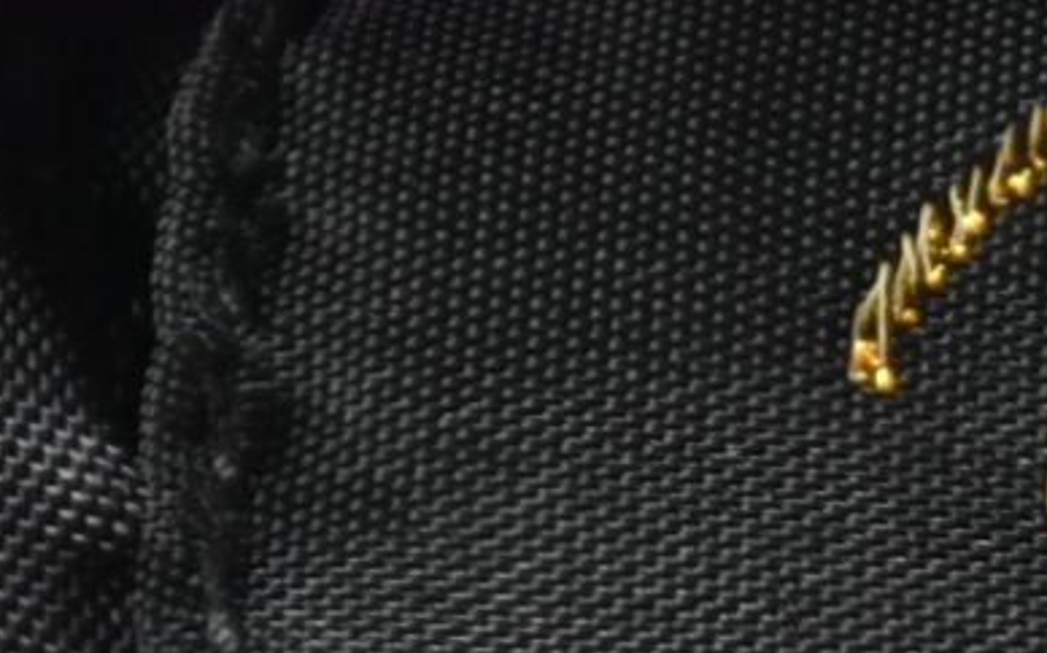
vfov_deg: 0.8
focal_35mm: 1653
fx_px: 47140
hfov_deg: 1.3
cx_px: 2572
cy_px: 1719
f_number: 10
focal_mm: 140
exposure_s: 1/125
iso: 200
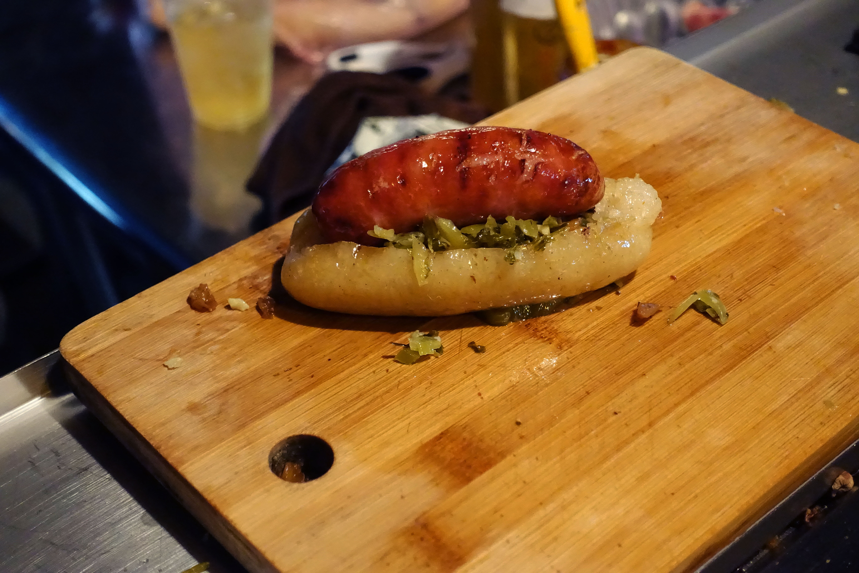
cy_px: 286
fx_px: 1312
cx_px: 430
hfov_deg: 36.2
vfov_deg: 24.6
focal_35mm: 55
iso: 6400
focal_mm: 20.25
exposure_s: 1/640
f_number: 2.8
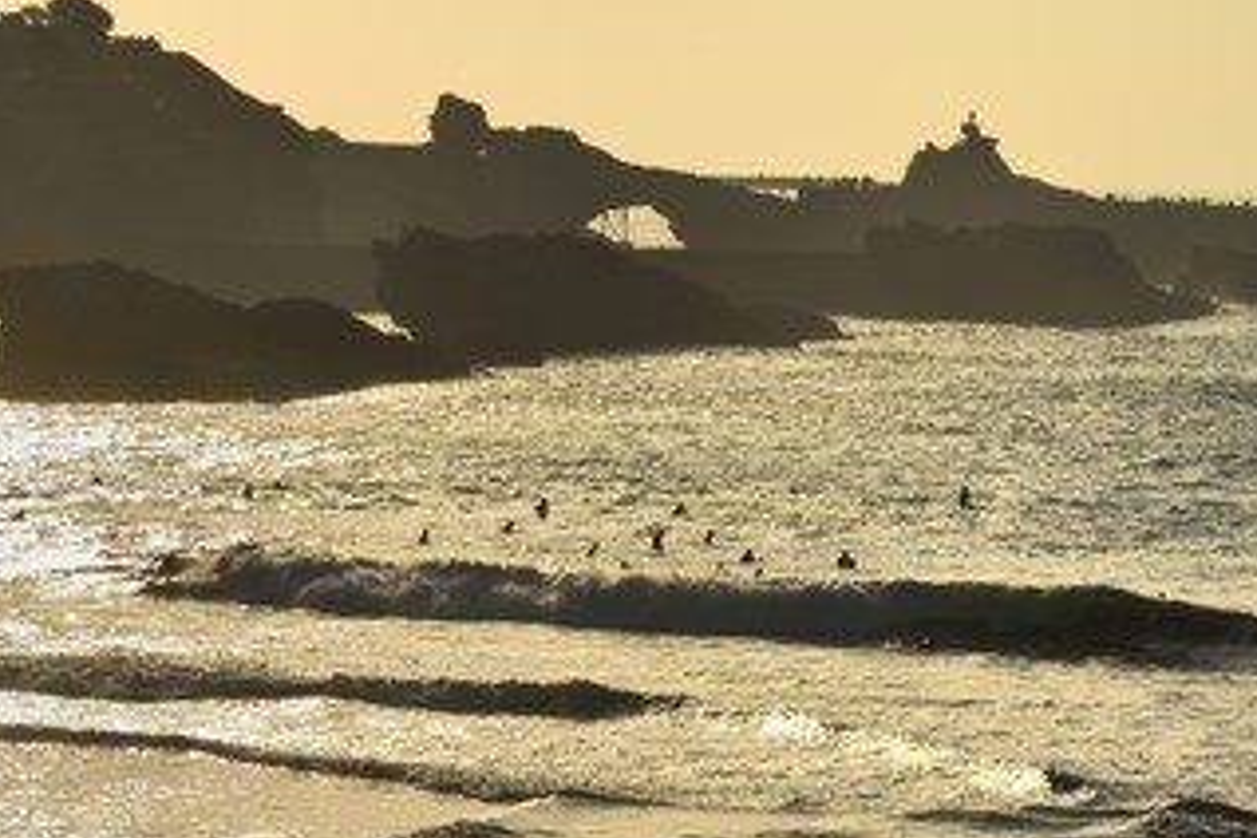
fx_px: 9217
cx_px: 601
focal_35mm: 264
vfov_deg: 5.2
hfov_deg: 7.8
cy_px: 391
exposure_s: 1/320
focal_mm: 200
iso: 200
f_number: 20
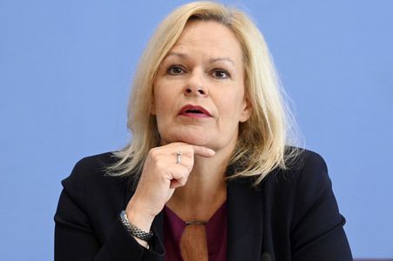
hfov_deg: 12.8
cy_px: 130
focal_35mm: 160
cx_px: 196
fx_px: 1745
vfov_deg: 8.6
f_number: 5.6
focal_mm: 160
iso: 3200
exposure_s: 1/640
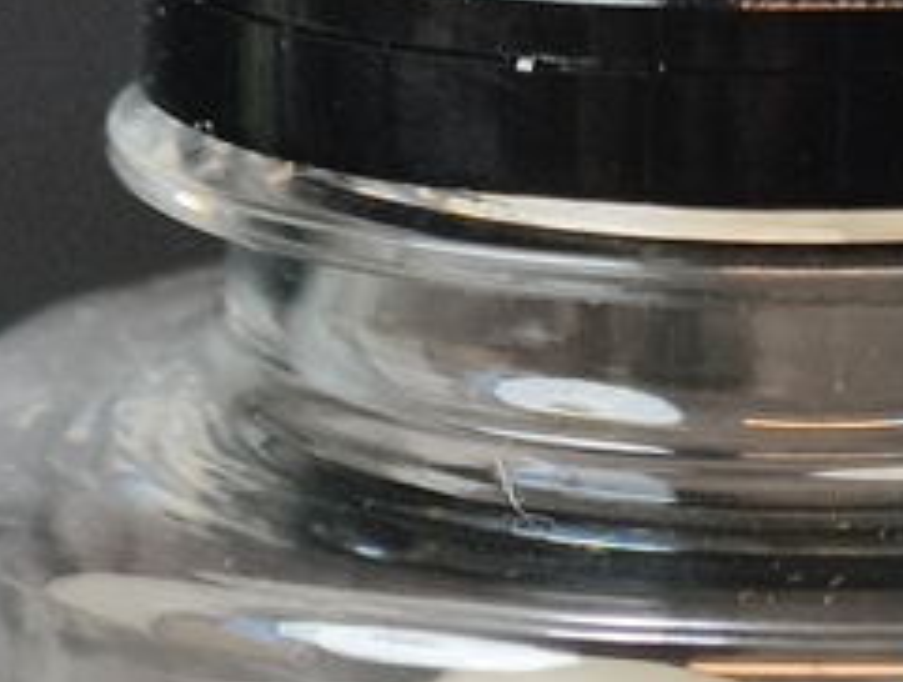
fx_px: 11062
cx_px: 794
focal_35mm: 423
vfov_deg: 3.5
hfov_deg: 4.7
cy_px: 1345
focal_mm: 22.48
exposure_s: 1/30
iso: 874
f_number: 2.67
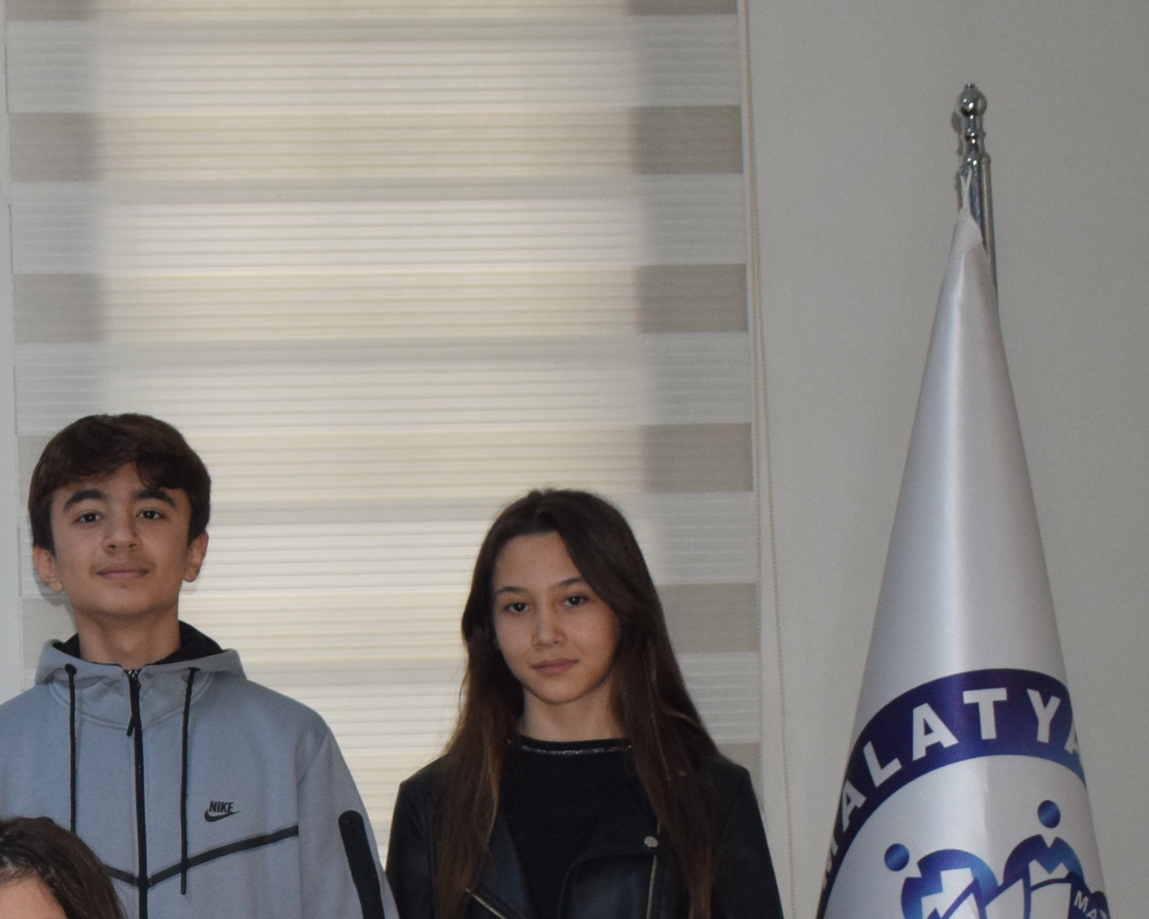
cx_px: -248
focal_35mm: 104
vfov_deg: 14.6
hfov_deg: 17.5
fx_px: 3536
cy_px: 854
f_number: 4.5
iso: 800
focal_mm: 22
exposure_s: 1/80
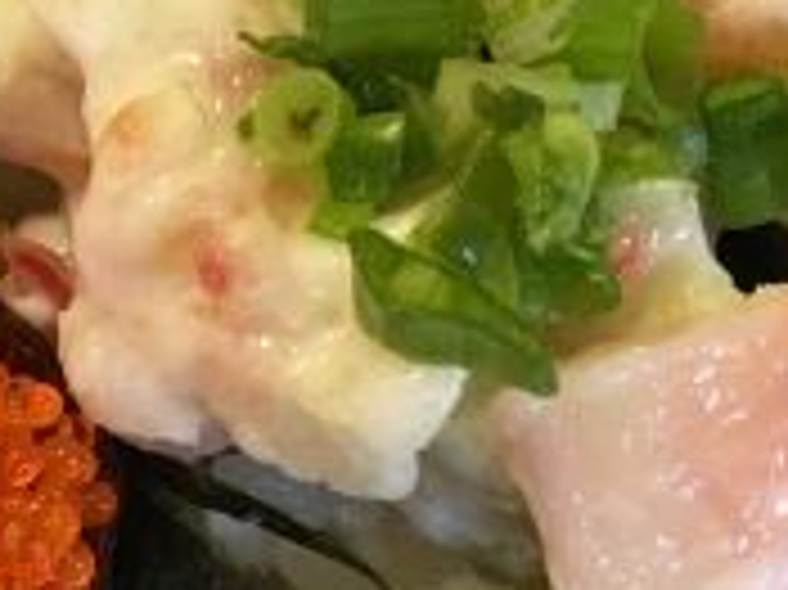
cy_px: 160
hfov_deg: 16.5
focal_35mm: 116
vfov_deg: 12.7
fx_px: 2639
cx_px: -72
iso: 100
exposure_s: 1/33
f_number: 2.2
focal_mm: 4.15
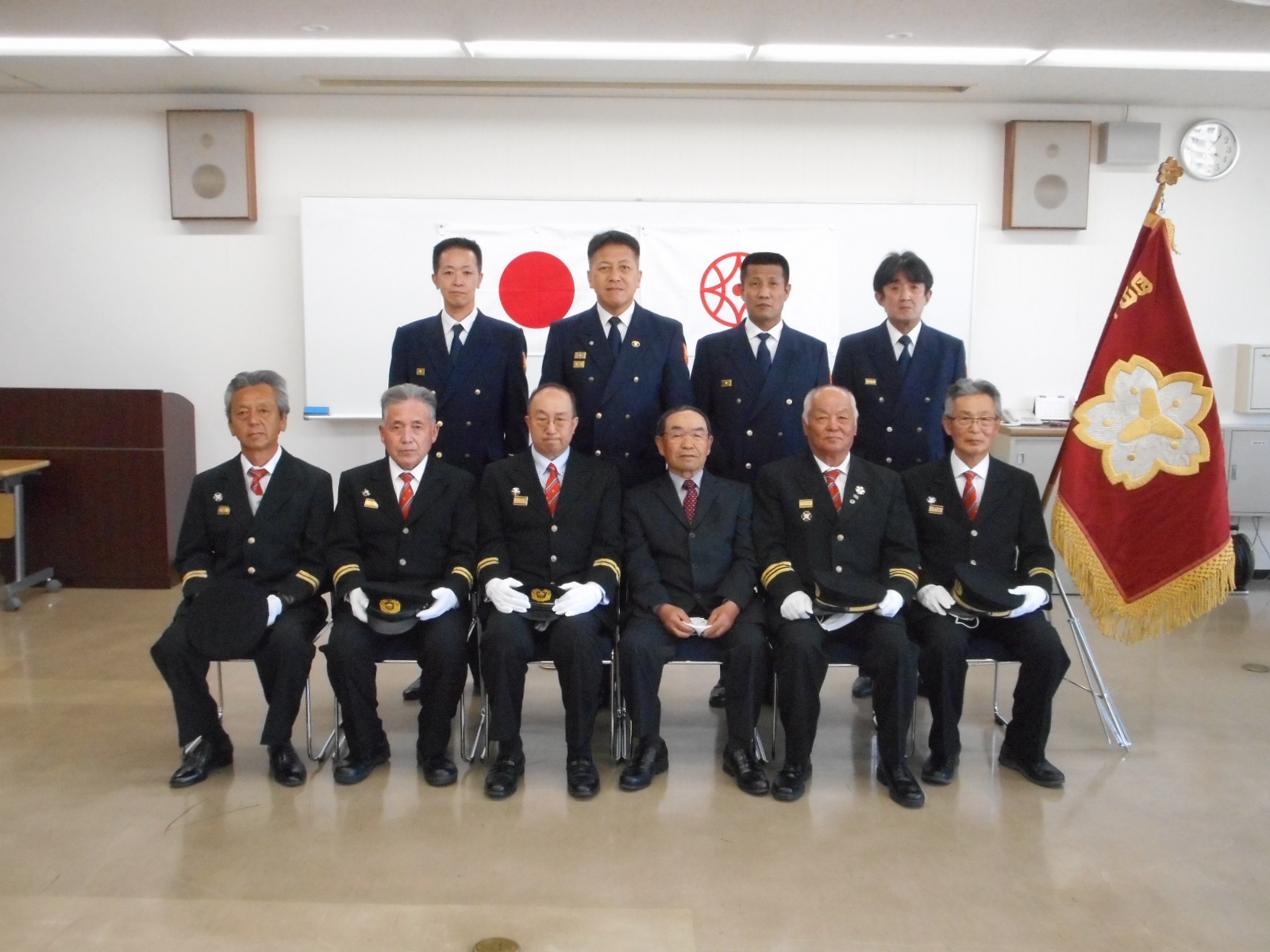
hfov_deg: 54.0
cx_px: 635
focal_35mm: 34
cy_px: 476
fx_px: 1247
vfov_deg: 41.8
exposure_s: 1/100
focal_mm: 6
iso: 800
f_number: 4.2
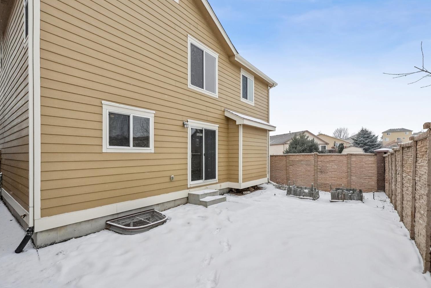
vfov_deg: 73.7
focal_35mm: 16
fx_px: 192
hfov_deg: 96.7
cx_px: 205
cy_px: 144
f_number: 9
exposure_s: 1/1600
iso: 640
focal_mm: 10
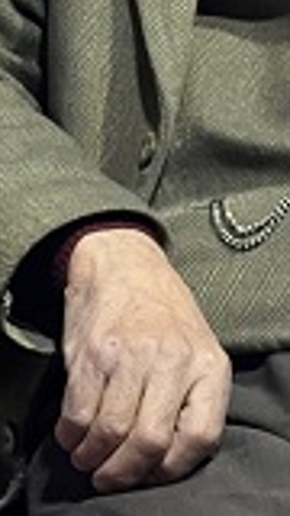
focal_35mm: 315
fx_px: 4306
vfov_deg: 6.8
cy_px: -135
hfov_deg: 3.9
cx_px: 290
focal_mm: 9
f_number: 2.8
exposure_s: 1/34
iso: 640
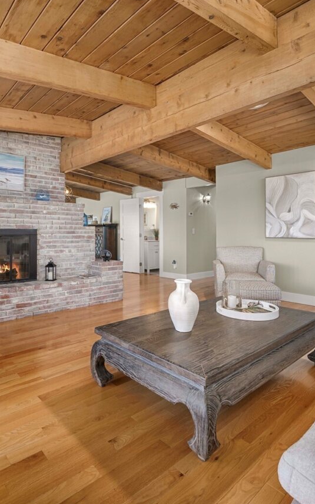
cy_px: 238
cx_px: 130
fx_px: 275
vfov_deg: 85.0
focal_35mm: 20
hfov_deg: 59.3
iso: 1000
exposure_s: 1/20
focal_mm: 12
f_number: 6.3
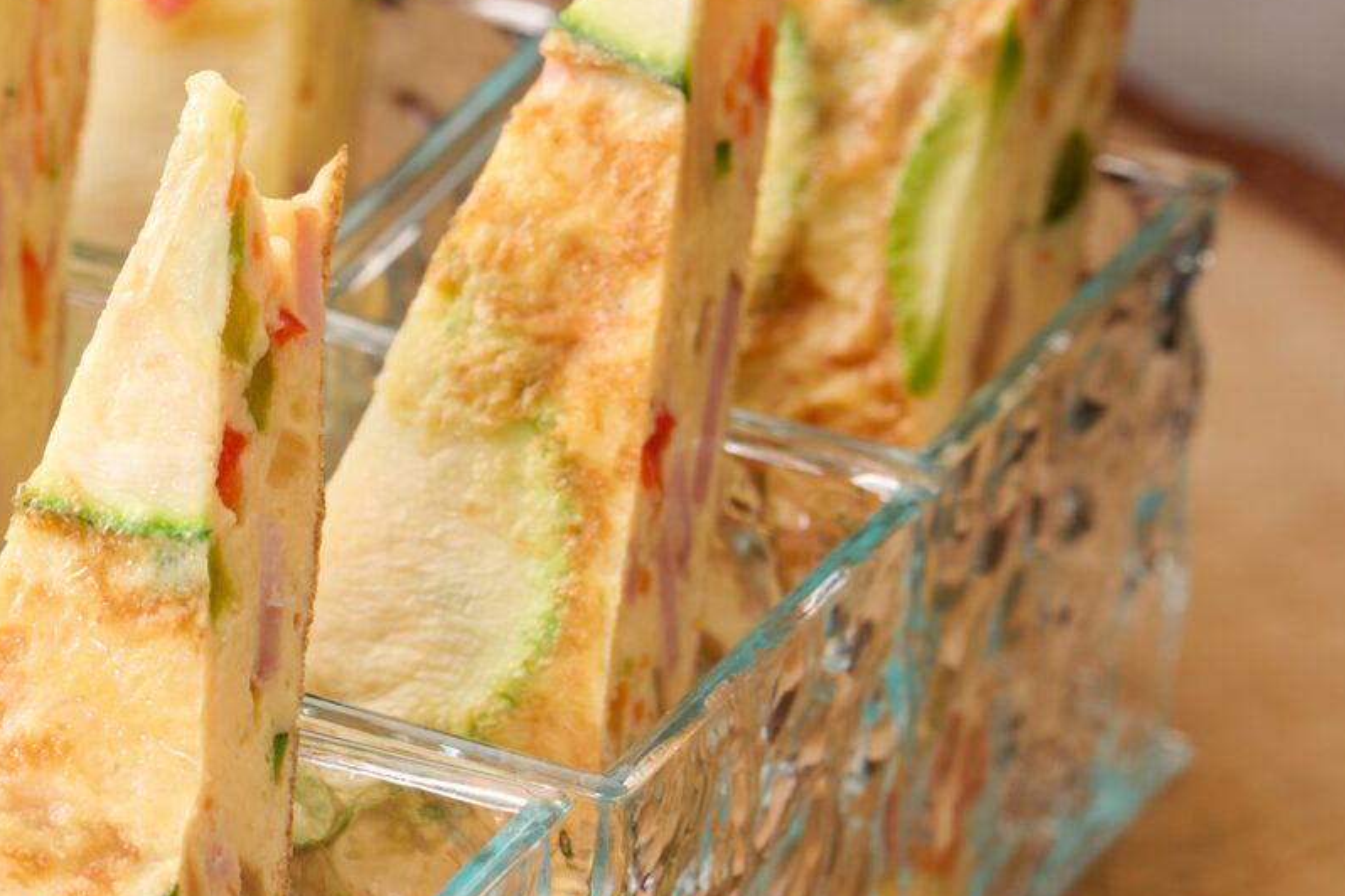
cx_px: -464
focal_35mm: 481
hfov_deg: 4.3
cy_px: 307
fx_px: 17969
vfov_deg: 2.9
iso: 100
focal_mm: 150
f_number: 8
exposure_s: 1/100
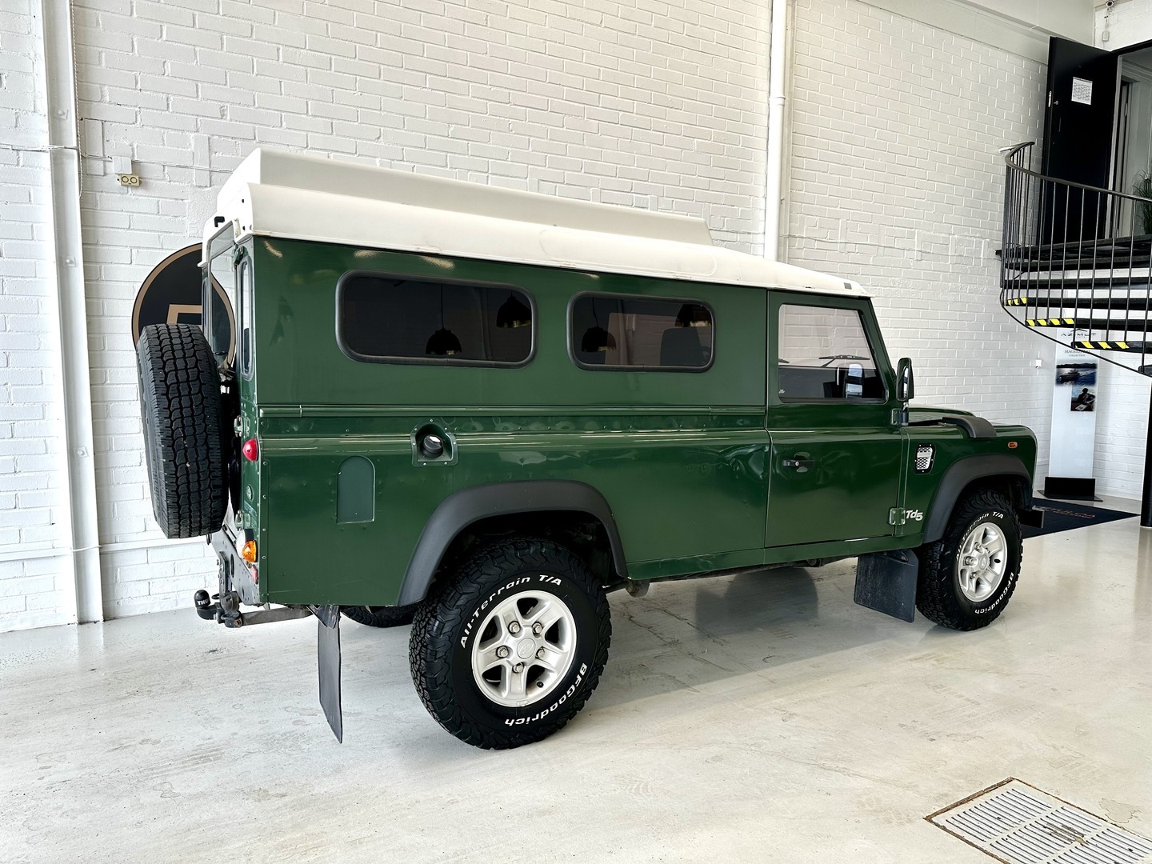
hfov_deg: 71.6
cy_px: 432
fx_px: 799
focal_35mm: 24
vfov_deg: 56.8
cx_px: 576
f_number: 1.78
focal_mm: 6.86
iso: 64
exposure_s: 1/176
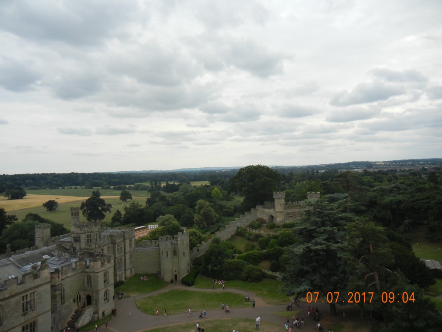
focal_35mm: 30
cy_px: 166
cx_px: 221
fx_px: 383
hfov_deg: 60.0
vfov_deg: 46.8
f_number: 7
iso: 160
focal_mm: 5.4
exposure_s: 1/320
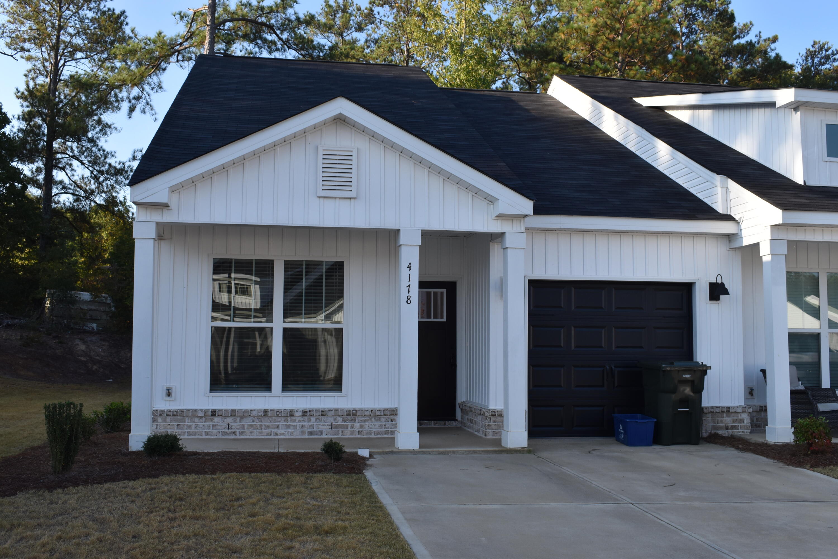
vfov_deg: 35.5
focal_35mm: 38
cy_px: 280
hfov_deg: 51.3
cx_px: 419
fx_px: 873
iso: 200
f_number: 8
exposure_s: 1/250
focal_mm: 25
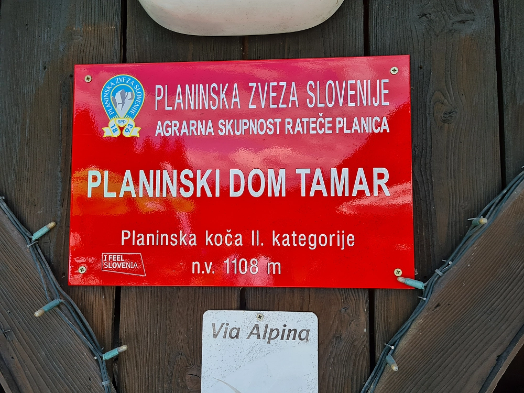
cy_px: 196
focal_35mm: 26
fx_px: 394
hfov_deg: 67.3
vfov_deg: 53.1
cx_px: 262
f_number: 1.8
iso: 50
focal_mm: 5.4
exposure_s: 1/922
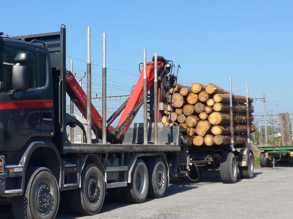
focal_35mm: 74
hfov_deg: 25.9
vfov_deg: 19.9
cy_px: 104
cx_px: 65
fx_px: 626
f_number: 3
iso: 80
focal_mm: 9.5
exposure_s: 1/1300
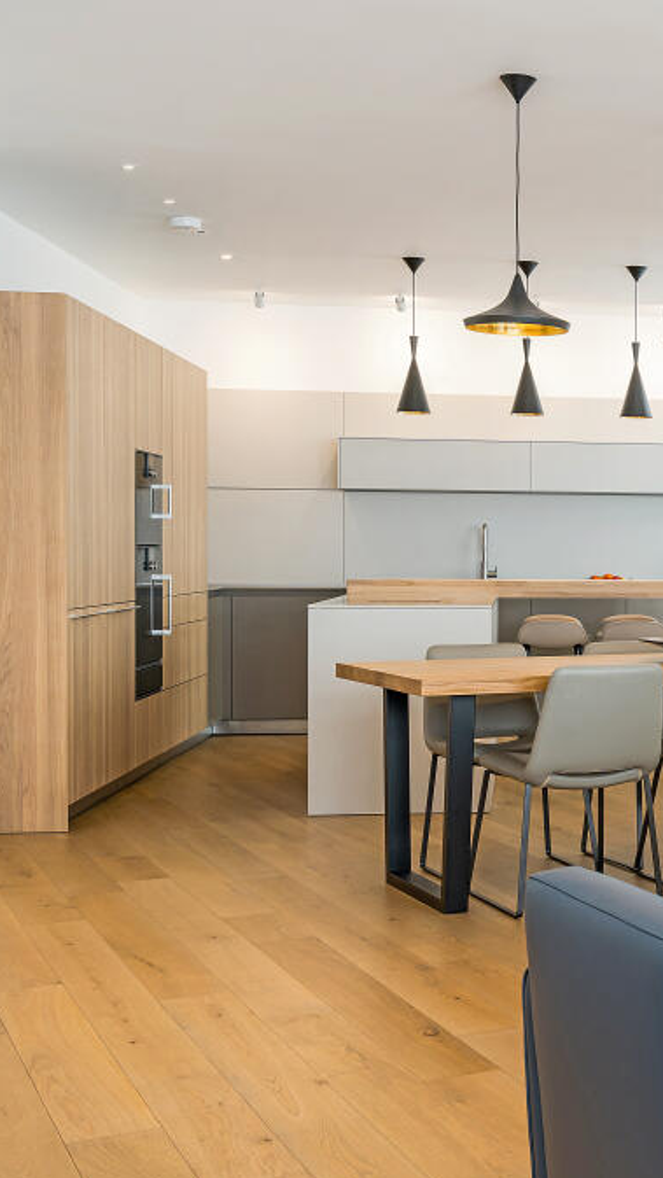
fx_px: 1593
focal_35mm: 51
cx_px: 848
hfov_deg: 21.4
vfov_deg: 40.6
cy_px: 596
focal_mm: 32
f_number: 8
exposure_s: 1/10
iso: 400
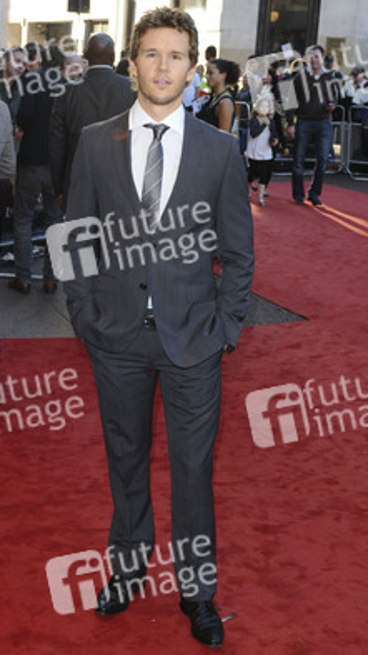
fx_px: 859
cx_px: 181
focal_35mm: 50
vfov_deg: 41.7
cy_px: 325
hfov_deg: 24.2
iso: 400
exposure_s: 1/160
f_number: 5
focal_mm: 31
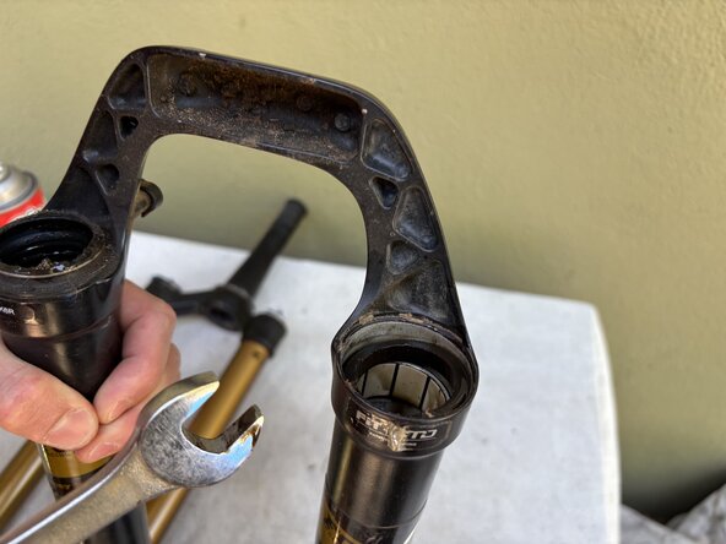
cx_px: 363
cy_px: 272
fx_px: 545
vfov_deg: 53.1
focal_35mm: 26
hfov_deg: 67.3
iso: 40
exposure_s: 1/121
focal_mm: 5.96
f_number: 1.6
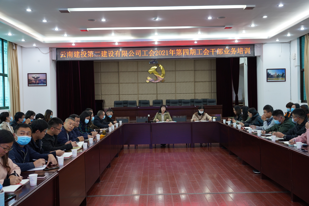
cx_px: 154
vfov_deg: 38.9
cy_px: 103
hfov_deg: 55.8
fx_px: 292
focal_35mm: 34
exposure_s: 1/40
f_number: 4
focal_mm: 34
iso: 500
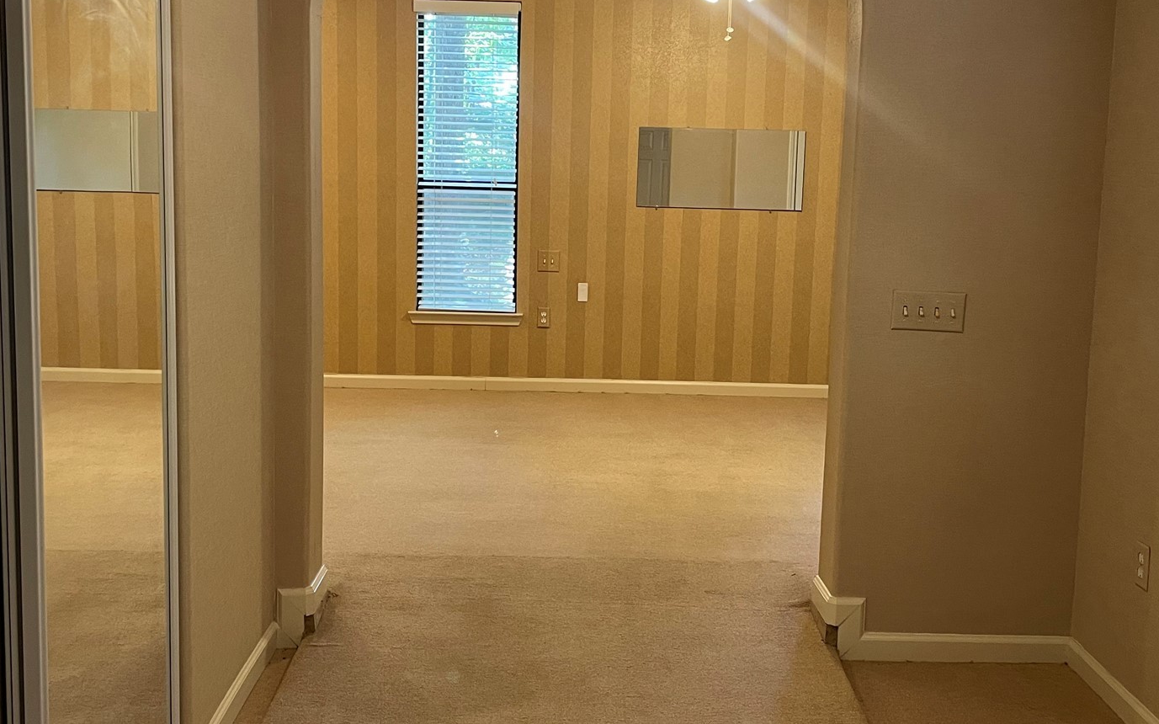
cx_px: 586
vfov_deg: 31.2
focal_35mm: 41
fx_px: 1295
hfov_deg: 48.2
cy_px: 334
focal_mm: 4.2
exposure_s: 1/60
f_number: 1.6
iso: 160
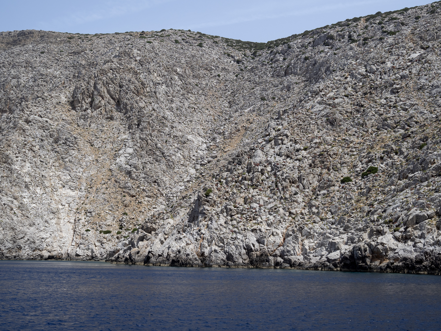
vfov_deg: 29.1
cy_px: 166
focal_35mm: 50
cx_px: 220
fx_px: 637
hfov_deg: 38.2
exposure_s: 1/500
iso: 200
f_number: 8
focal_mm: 25
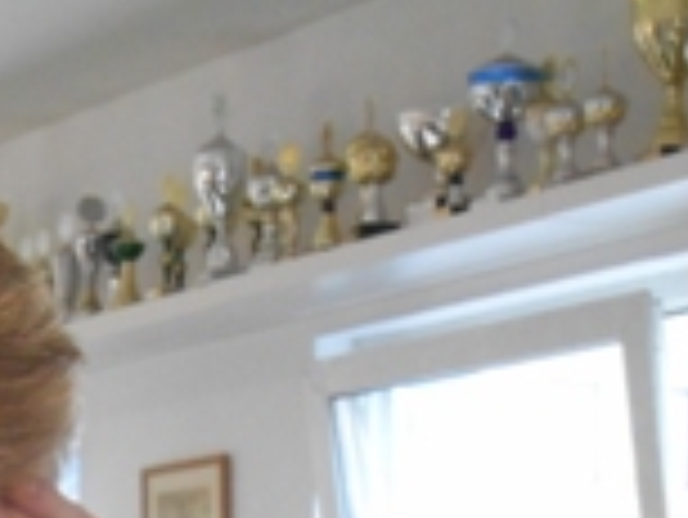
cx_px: -171
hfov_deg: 11.3
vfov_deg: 8.2
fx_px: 3401
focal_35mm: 171
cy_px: 1063
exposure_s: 1/30
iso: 400
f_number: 3.9
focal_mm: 7.2
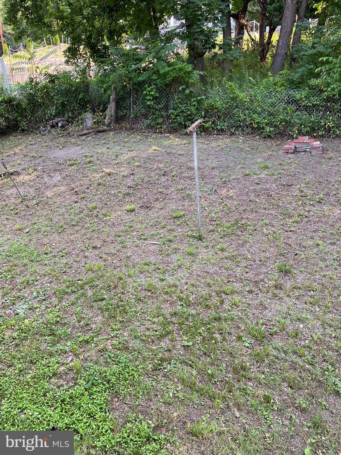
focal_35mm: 26
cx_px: 170
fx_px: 341
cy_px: 228
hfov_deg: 53.1
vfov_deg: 67.3
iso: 40
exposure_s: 1/122
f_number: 1.8
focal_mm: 4.25
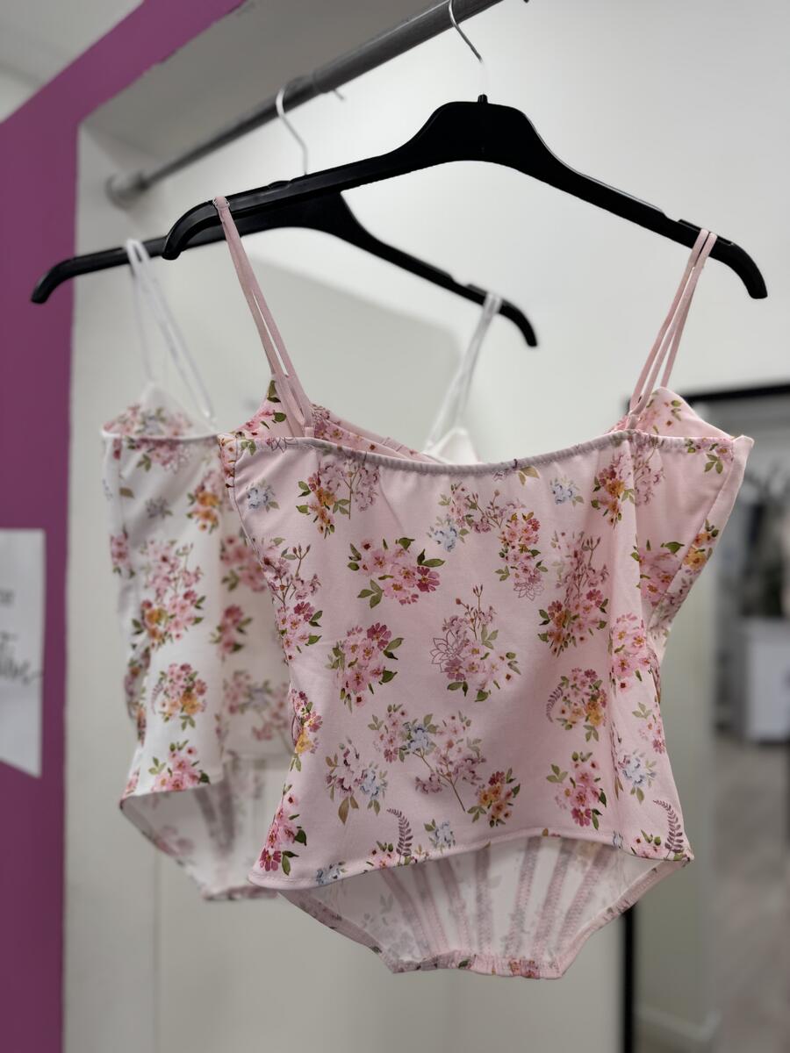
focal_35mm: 24
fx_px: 730
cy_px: 526
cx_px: 395
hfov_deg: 56.8
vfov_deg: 71.6
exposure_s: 1/121
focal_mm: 6.76
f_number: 1.78
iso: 64
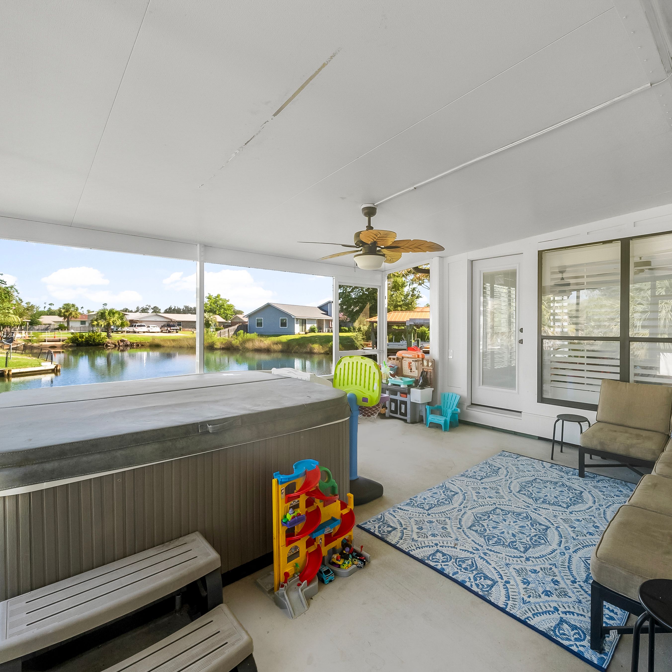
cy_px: 328
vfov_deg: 87.4
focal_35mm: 16
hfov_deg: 86.6
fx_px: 351
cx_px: 396
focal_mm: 12
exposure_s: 1/125
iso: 1600
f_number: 8
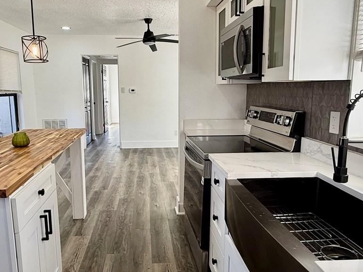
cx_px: 166
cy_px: 136
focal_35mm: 29
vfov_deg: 48.2
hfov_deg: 61.6
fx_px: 304
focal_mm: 2.22
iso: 64
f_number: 2.2
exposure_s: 1/120
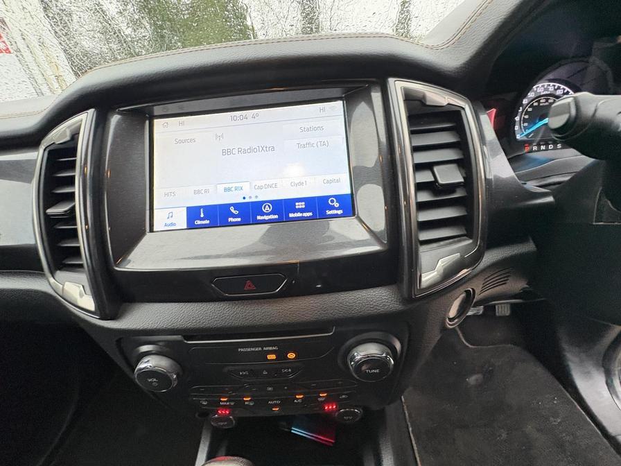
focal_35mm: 14
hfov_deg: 102.1
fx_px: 251
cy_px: 233
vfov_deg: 85.7
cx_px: 310
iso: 500
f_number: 2.2
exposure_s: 1/60
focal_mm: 2.22
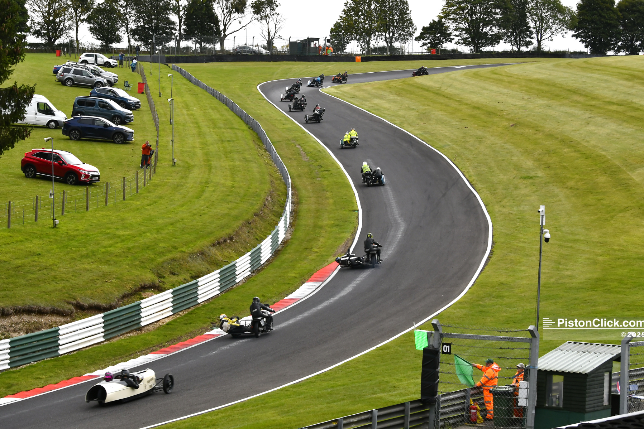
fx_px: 1986
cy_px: 203
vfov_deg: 12.3
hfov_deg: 18.4
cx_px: 331
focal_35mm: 111
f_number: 6.3
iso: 320
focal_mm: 70
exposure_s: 1/400
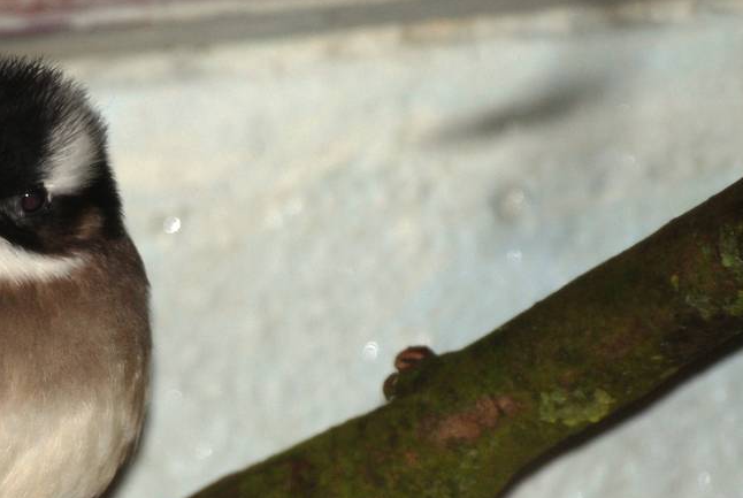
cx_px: 16
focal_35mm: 724
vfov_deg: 1.9
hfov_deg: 2.8
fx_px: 14971
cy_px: 354
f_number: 5
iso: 200
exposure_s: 1/60
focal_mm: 195
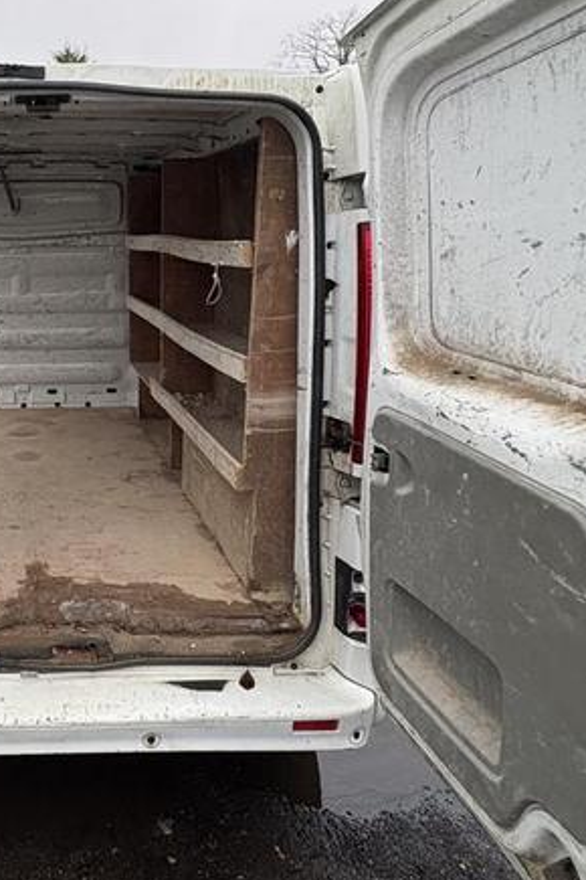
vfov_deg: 61.3
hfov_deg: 38.8
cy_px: 344
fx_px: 732
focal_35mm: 30
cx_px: 4
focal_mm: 2.22
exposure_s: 1/60
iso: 320
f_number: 2.2
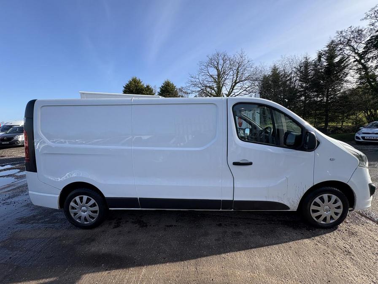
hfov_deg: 102.1
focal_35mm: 14
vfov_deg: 85.7
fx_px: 153
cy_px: 142
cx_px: 189
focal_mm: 2.22
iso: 50
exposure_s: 1/858
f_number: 2.2
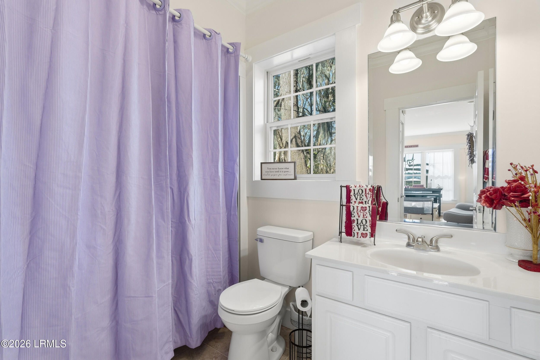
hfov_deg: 95.0
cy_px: 180
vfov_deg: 72.1
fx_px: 247
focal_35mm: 16
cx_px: 270
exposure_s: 1/320
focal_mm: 16.5
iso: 320
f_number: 9
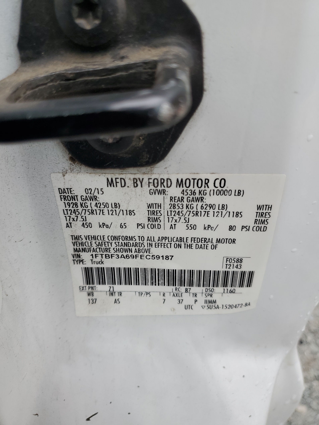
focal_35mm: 26
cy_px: 212
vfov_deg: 67.3
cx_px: 160
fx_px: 319
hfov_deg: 53.1
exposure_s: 1/357
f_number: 1.5
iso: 50
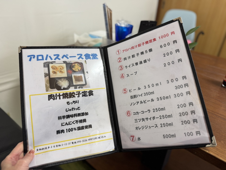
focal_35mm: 24
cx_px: 113
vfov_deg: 56.8
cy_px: 85
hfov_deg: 71.6
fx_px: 157
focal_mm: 6.76
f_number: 1.78
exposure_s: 1/50
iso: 125
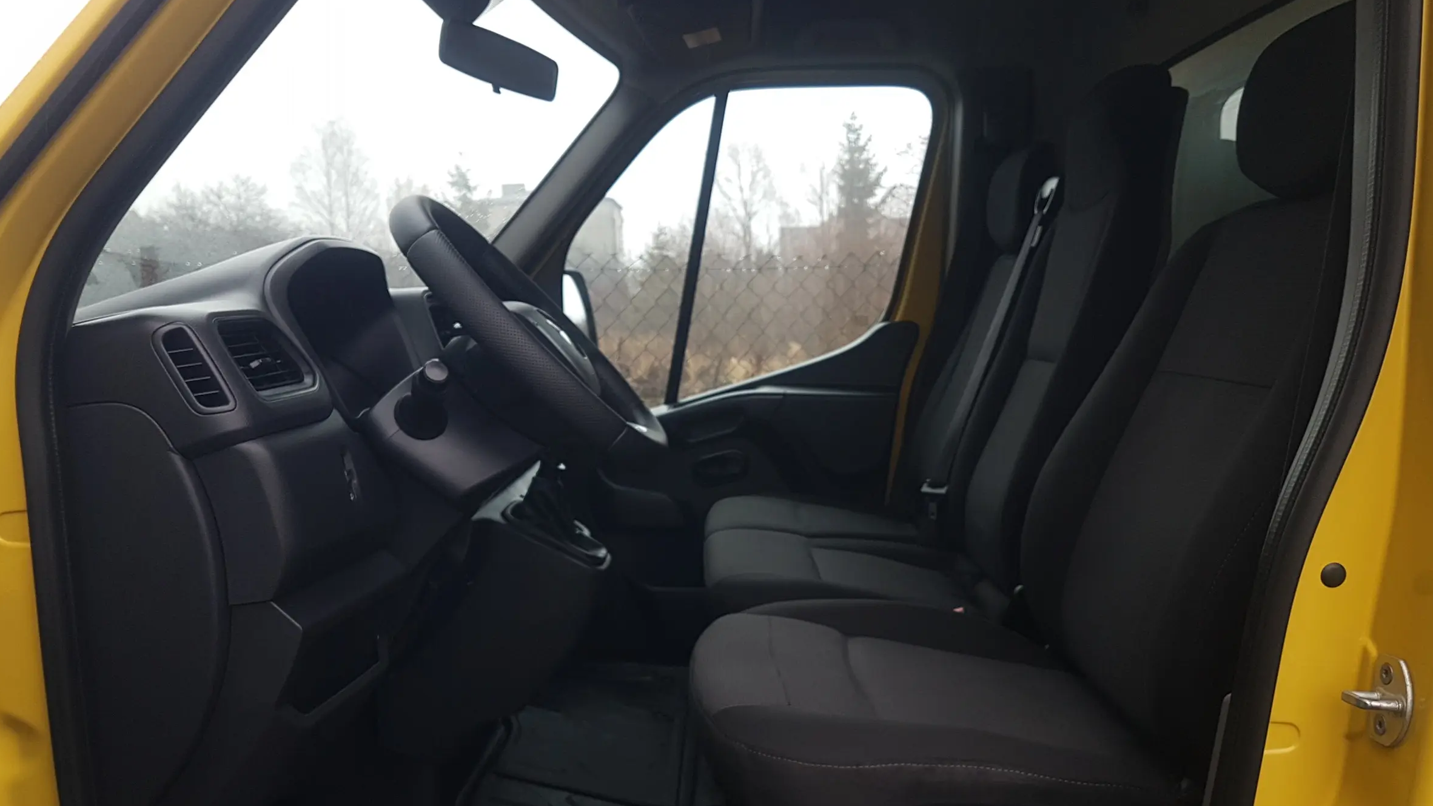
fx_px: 1102
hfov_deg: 66.1
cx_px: 729
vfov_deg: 39.9
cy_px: 500
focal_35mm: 29
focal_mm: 4.2
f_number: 1.7
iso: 50
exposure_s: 1/50
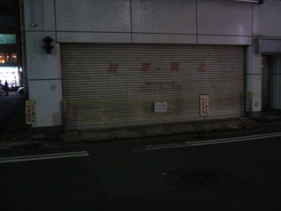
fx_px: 284
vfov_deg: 40.7
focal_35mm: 35
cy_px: 106
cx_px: 140
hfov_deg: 52.6
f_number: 2.8
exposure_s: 1/8
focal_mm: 5.8
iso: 200
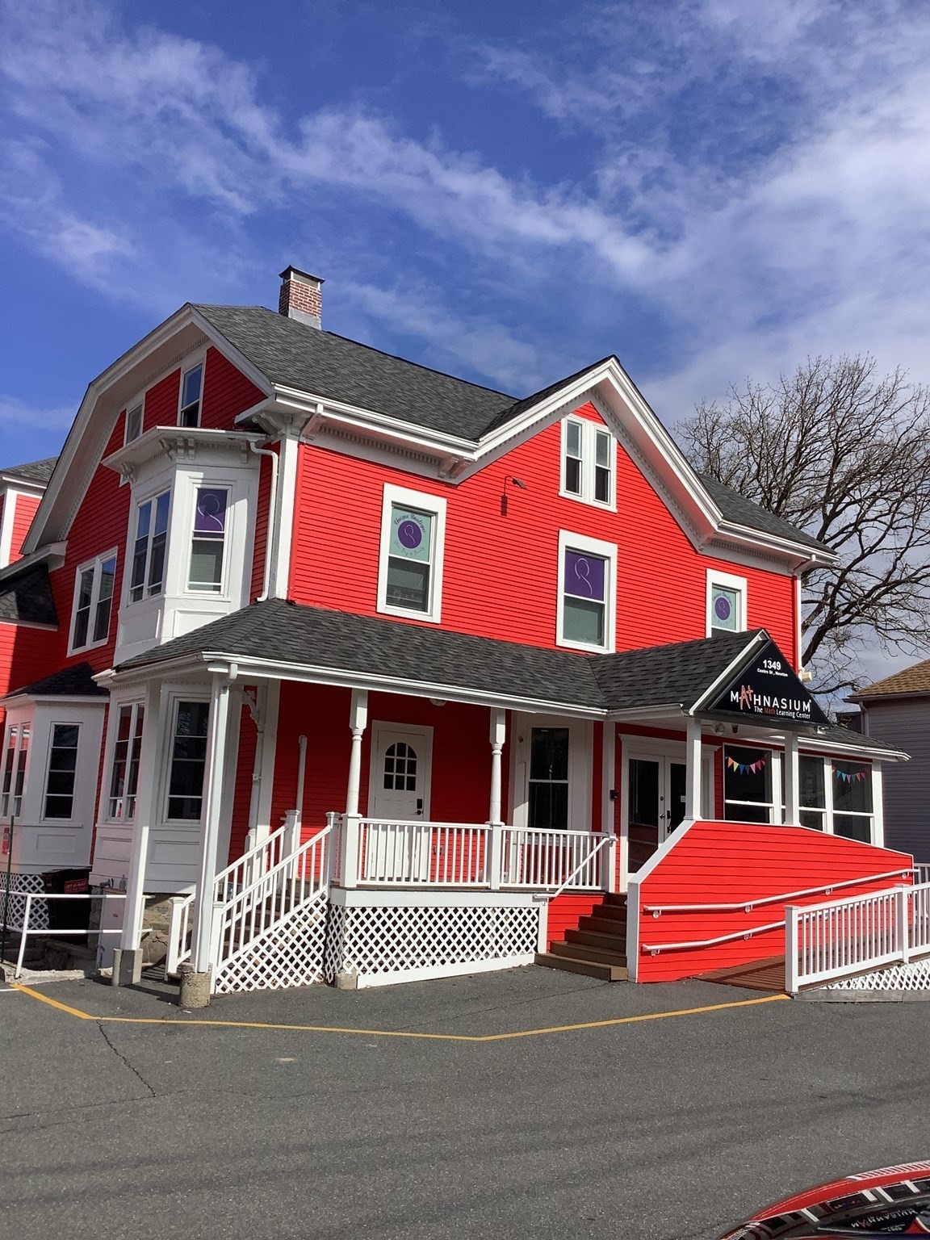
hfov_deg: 45.4
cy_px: 620
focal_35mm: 31
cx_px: 465
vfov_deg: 58.4
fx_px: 1110
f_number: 2.4
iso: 25
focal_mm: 3.3
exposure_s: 1/2262
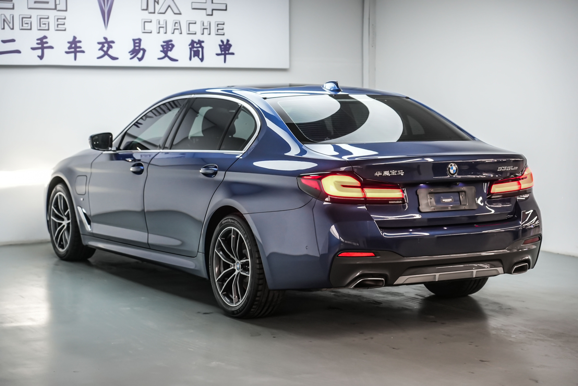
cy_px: 193
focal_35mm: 73
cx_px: 289
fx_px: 1173
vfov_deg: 18.7
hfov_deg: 27.7
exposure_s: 1/100
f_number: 4
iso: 2500
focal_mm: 73
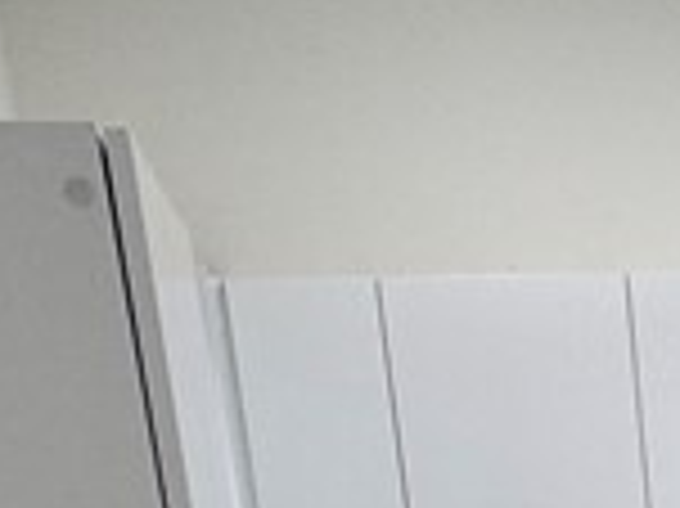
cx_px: 1099
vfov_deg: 14.0
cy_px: 877
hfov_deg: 17.9
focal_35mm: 95
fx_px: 1865
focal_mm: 2.22
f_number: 2.2
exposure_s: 1/120
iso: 80
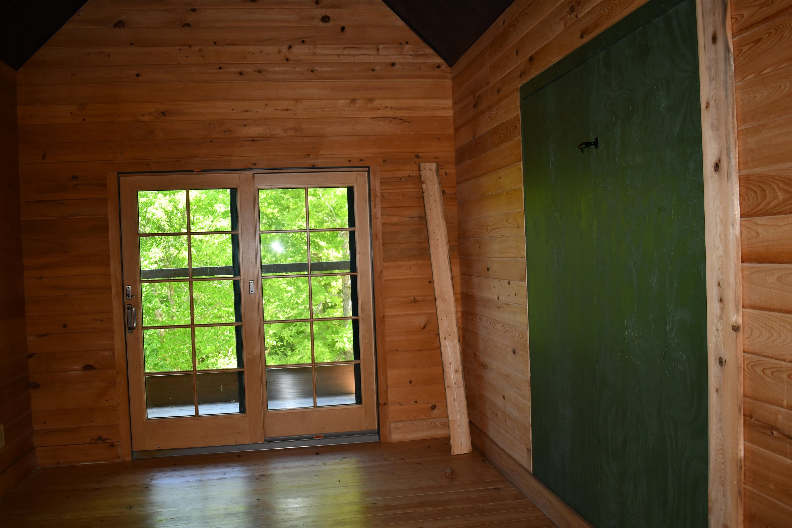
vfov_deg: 42.3
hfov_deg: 60.3
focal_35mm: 31
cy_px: 264
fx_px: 682
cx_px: 396
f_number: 3.8
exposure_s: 1/125
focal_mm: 21
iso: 320
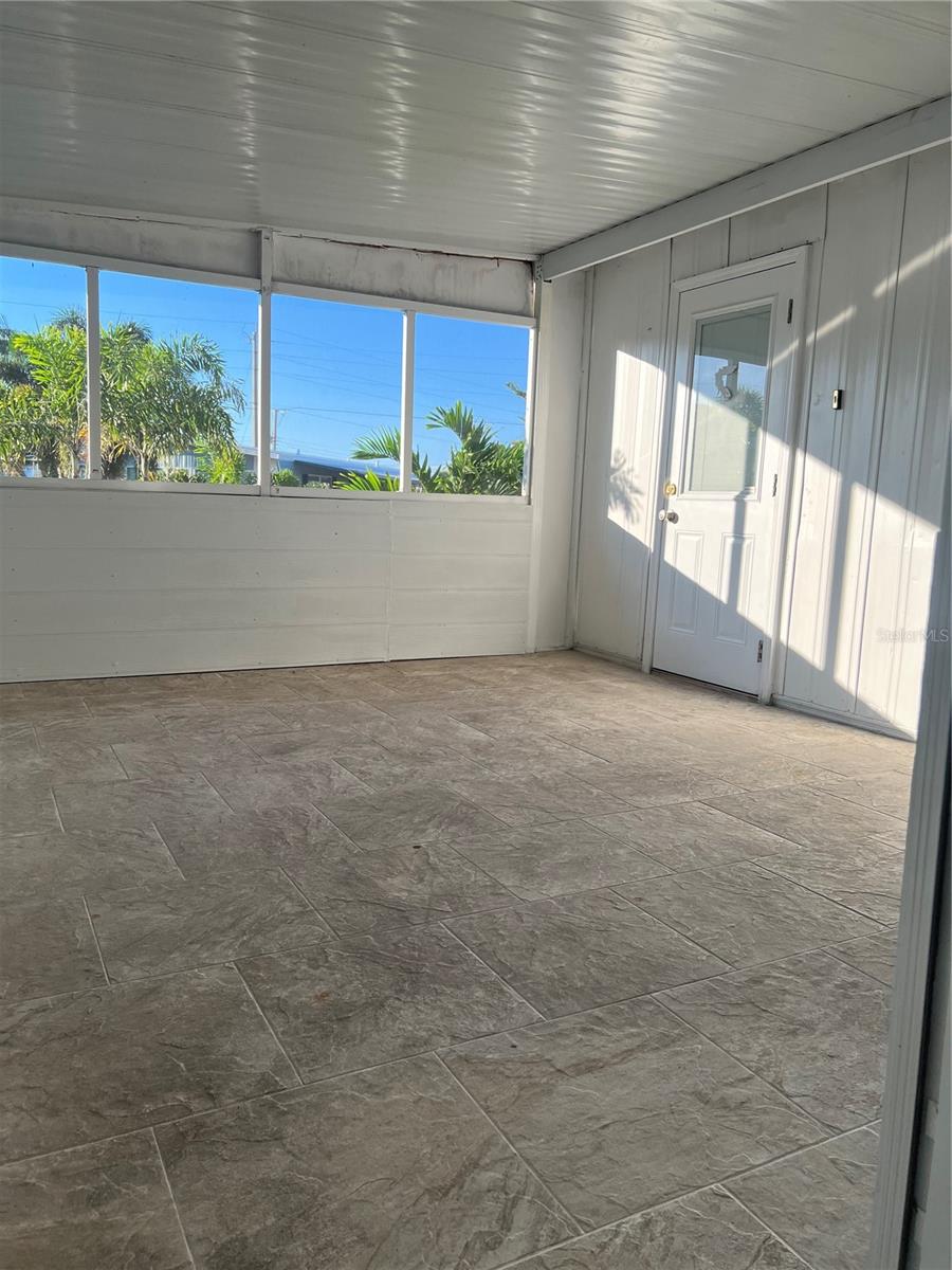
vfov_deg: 67.3
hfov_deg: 53.1
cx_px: 476
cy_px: 635
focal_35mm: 26
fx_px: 953
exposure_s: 1/743
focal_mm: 5.7
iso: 50
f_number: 1.5
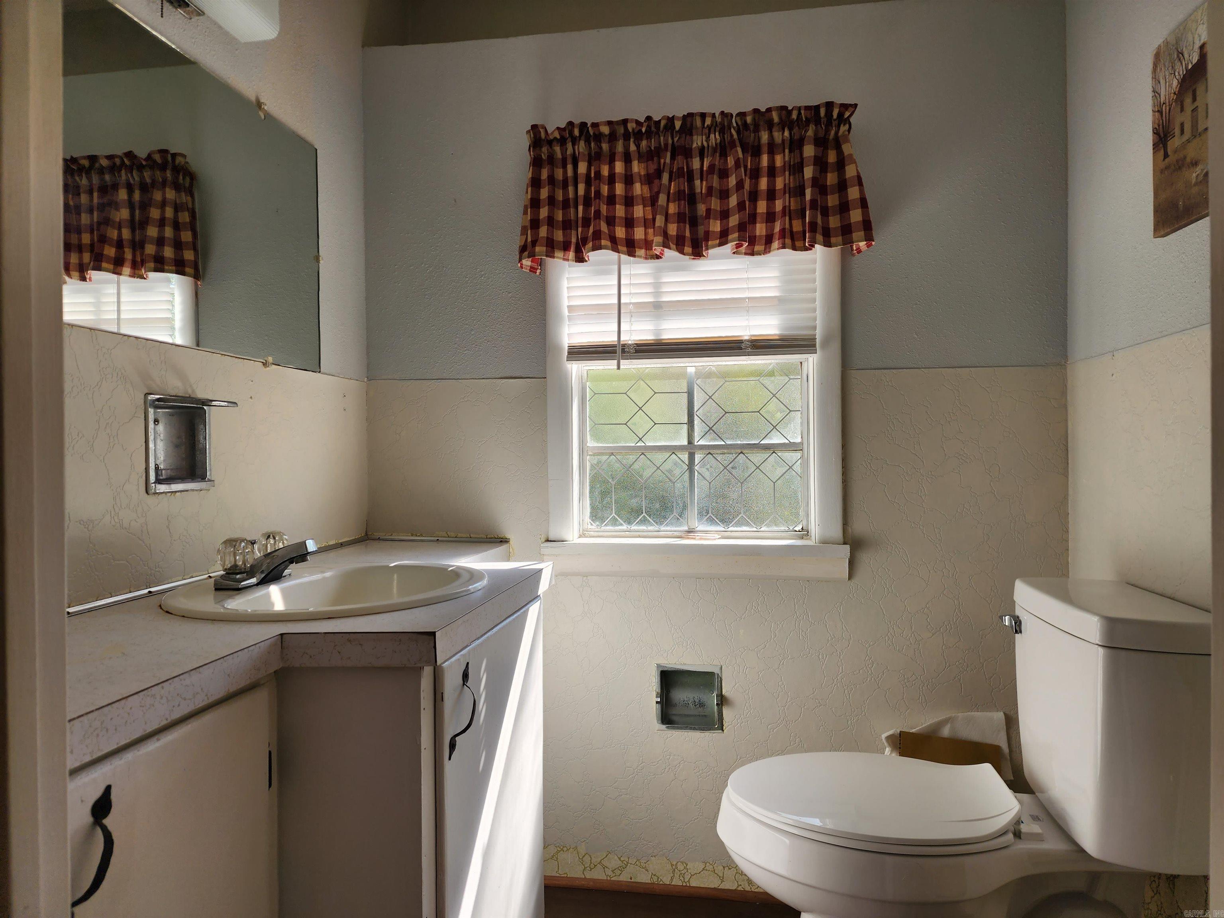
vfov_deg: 58.9
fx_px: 813
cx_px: 612
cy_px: 459
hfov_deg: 73.9
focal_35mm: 23
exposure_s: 1/180
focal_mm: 6.4
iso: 16
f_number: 1.8
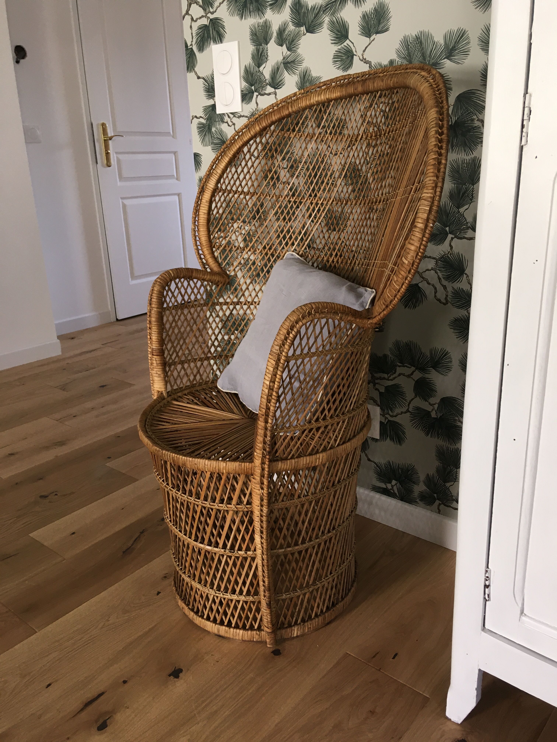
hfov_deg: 48.2
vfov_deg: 61.7
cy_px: 371
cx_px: 278
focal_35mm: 29
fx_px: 622
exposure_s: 1/33
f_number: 2.2
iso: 50
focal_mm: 4.15
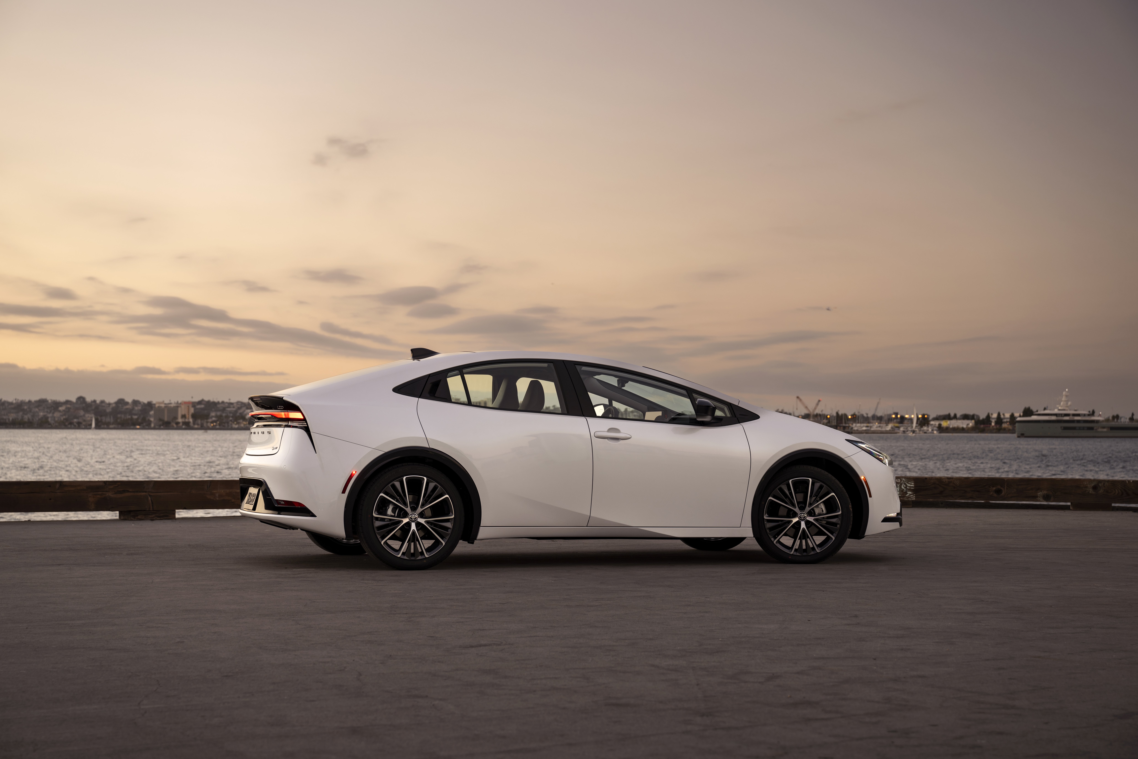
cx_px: 569
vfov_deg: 23.0
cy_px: 380
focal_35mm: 59
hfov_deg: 33.9
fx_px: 1865
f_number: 4.5
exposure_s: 1/8
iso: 80
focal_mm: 59
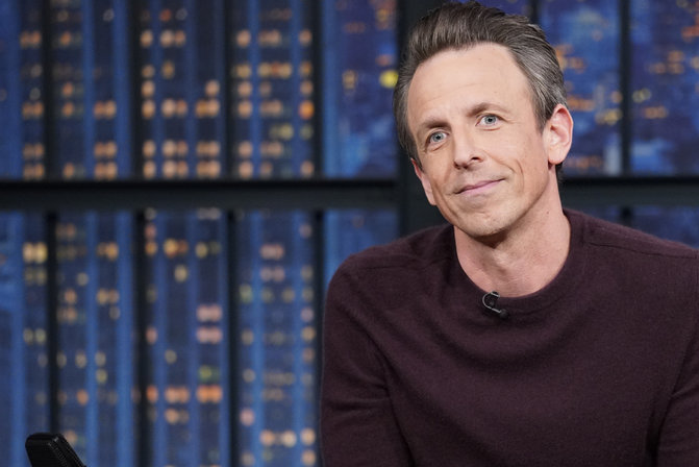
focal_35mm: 298
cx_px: 488
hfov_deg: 6.9
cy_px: 281
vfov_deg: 4.6
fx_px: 5788
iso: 5000
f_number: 3.5
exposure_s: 1/160
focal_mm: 200
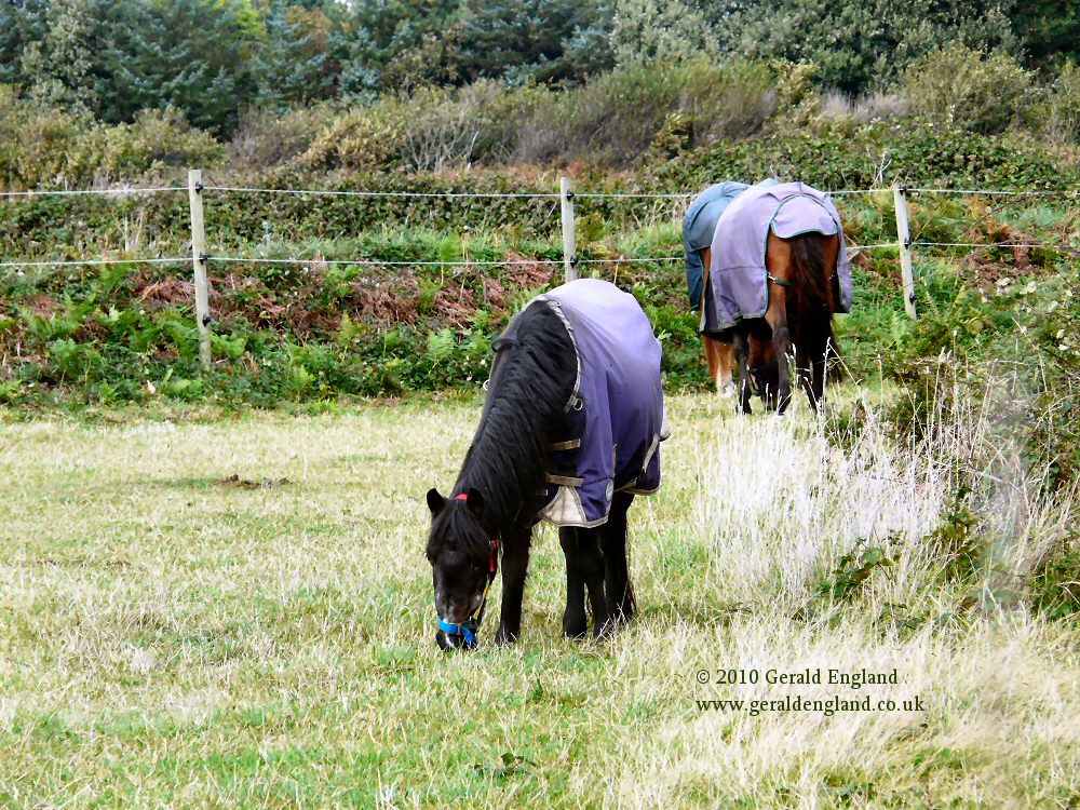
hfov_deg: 6.7
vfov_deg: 5.1
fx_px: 9173
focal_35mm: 294
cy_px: 405
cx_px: 540
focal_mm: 48.2
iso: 100
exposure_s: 1/250
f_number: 4.5
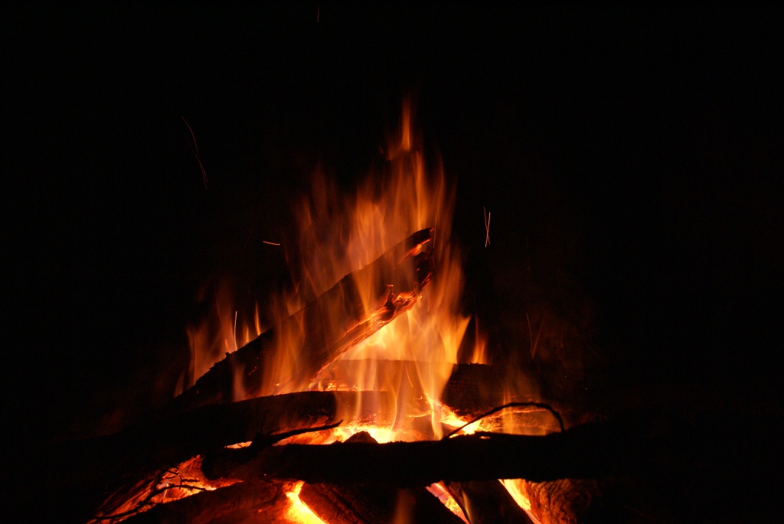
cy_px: 262
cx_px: 392
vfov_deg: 29.9
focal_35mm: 45
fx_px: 981
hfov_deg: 43.6
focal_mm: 30
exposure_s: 1/30
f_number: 5
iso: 400
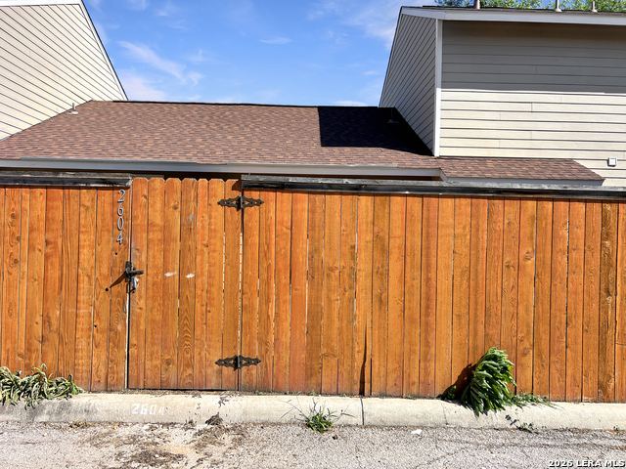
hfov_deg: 67.3
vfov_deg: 53.1
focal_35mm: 26
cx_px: 313
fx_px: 470
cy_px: 234
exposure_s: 1/3704
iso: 50
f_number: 1.5
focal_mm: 5.7
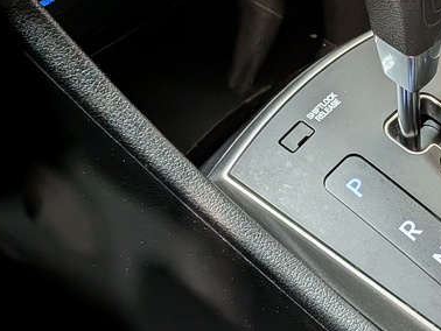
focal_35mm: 65
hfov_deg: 27.8
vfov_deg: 22.5
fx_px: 829
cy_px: 110
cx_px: 456
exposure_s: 1/100
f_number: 1.7
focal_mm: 4.53
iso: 136
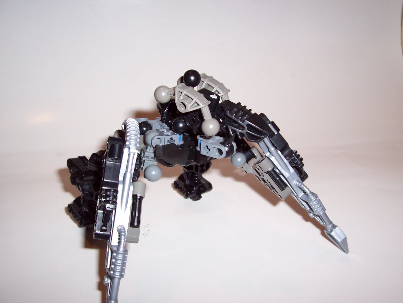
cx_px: 202
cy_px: 152
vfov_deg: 38.7
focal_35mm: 37
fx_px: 431
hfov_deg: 50.1
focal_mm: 5.6
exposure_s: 1/60
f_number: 2.8
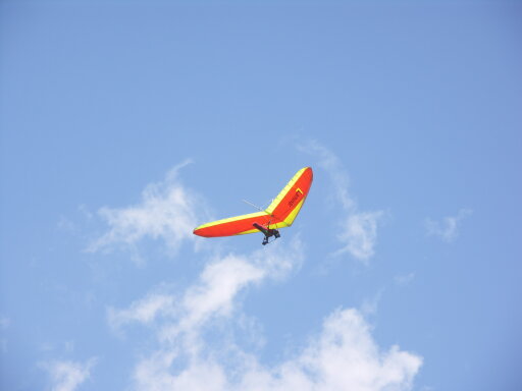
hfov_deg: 13.8
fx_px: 2156
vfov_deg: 10.4
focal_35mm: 143
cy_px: 196
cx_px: 261
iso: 50
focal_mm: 37
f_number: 3.2
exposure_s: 1/400
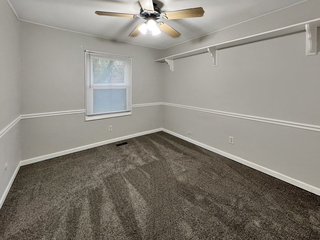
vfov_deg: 89.9
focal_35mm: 13
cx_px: 160
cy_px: 120
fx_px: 120
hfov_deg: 106.2
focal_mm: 1.57
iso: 200
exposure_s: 1/60
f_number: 1.8
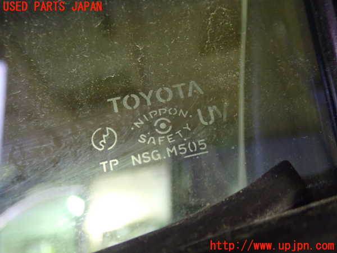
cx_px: 168
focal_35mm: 38
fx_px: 370
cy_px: 126
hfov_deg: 49.0
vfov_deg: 37.7
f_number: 2.7
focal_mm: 6.83
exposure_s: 1/13
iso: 800
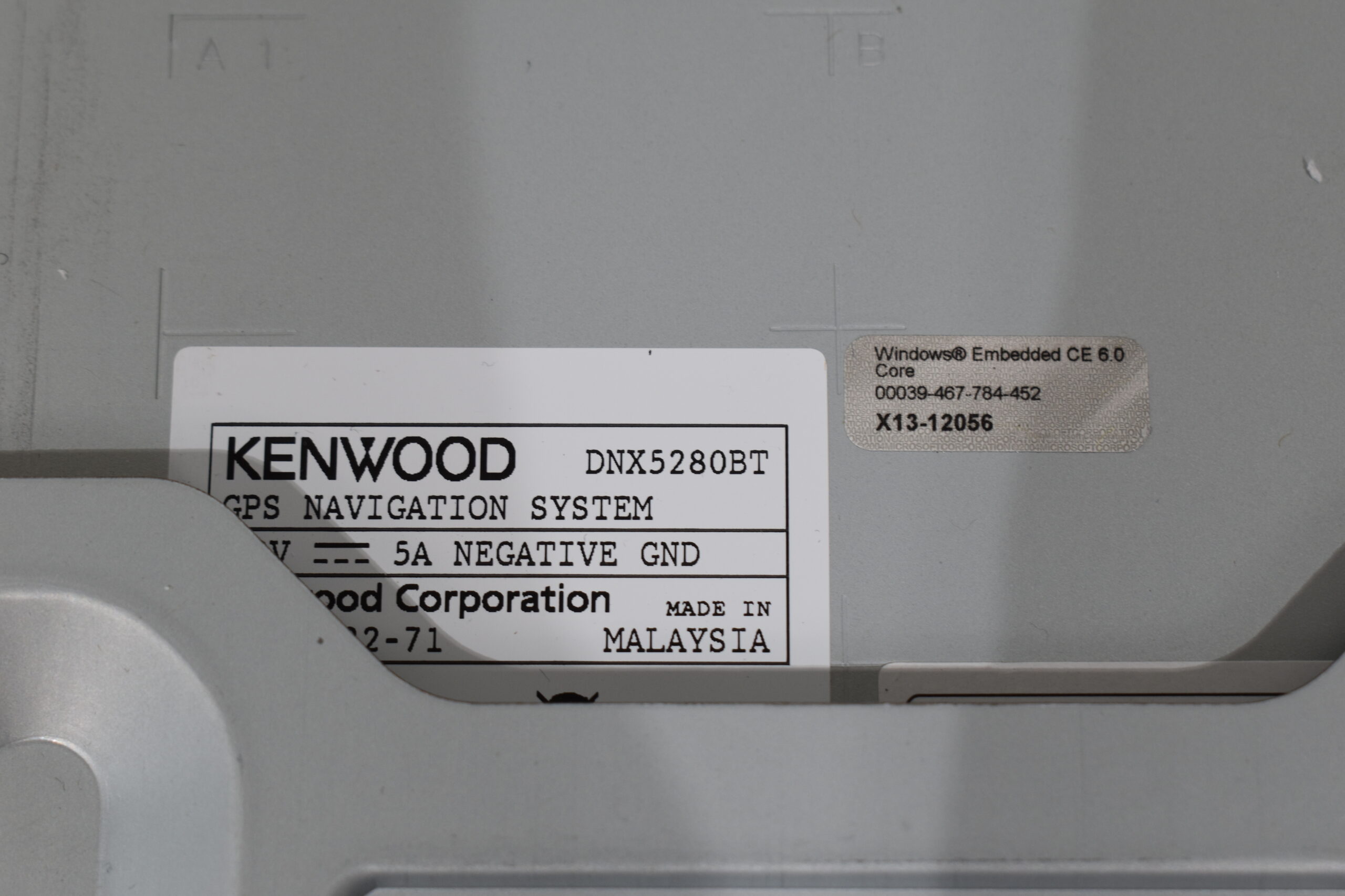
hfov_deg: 29.9
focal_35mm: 68
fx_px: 2522
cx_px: 672
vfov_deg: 20.2
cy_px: 448
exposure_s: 1/60
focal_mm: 45
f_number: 8
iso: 280
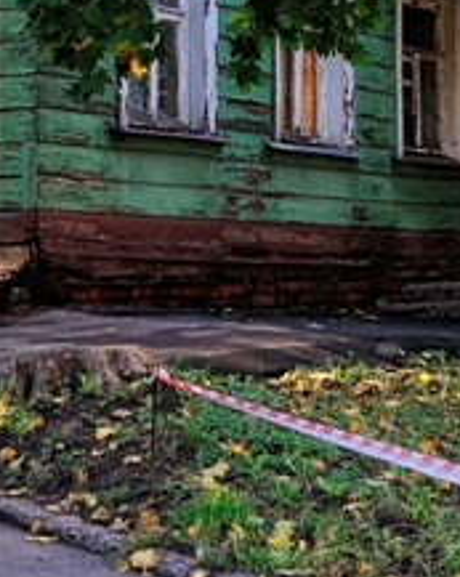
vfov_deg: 13.7
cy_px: 57
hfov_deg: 11.0
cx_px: 279
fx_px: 2388
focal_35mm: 140
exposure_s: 1/125
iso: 320
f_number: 5
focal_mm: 24
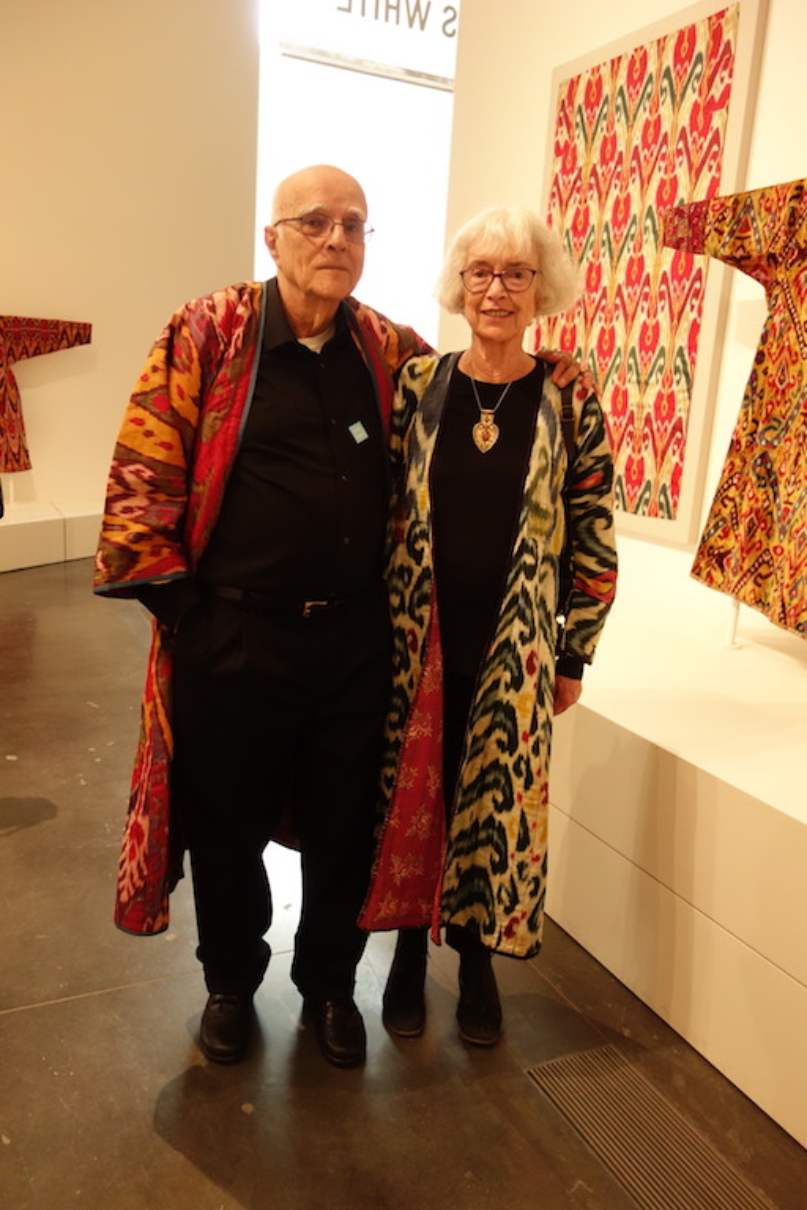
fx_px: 941
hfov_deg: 46.4
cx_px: 404
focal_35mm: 28
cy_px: 605
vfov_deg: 65.5
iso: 640
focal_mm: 10.4
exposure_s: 1/30
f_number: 1.8
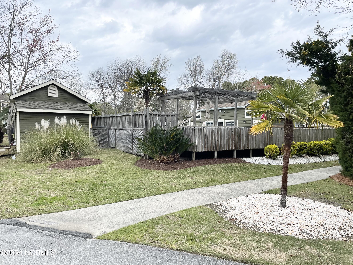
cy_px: 132
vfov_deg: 53.1
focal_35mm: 26
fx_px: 265
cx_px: 176
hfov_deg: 67.3
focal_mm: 4.2
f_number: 1.6
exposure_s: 1/1147
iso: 32
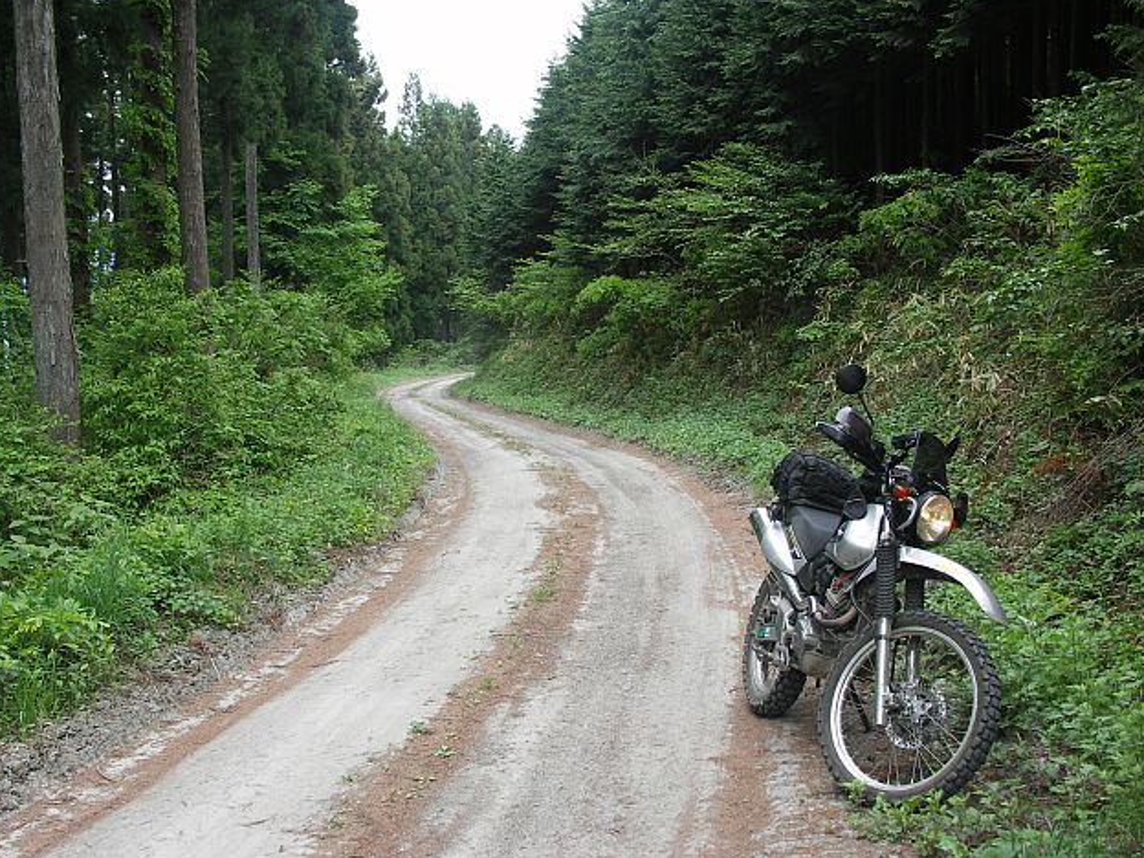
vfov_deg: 36.8
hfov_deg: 47.9
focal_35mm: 39
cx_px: 563
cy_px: 420
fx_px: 1289
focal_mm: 9.9
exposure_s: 1/100
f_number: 4
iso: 50
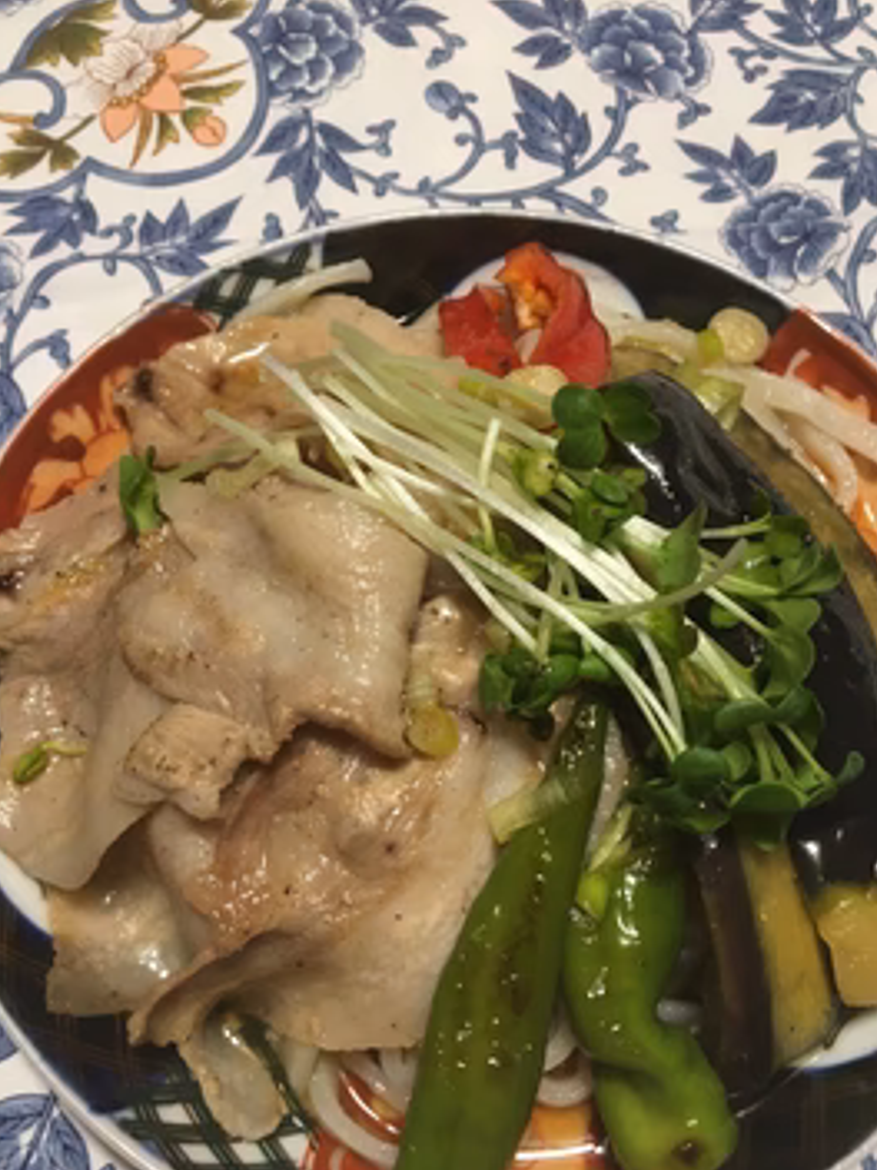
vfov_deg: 55.2
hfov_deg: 42.9
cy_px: 648
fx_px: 1115
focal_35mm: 33
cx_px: 425
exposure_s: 1/30
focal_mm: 4.15
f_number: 2.2
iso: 80
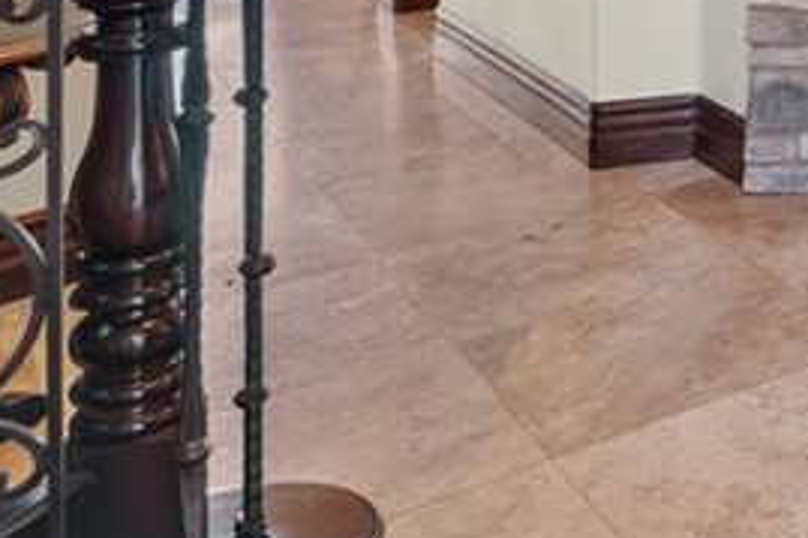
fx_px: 1368
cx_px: 1310
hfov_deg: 23.6
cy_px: -269
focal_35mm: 61
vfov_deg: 19.4
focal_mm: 16
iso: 250
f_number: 6.3
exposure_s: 1/1.25
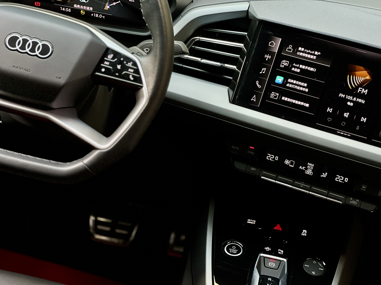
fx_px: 847
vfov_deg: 19.1
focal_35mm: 77
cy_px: 142
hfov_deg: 25.3
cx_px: 190
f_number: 2.8
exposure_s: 1/98
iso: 200
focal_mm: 9
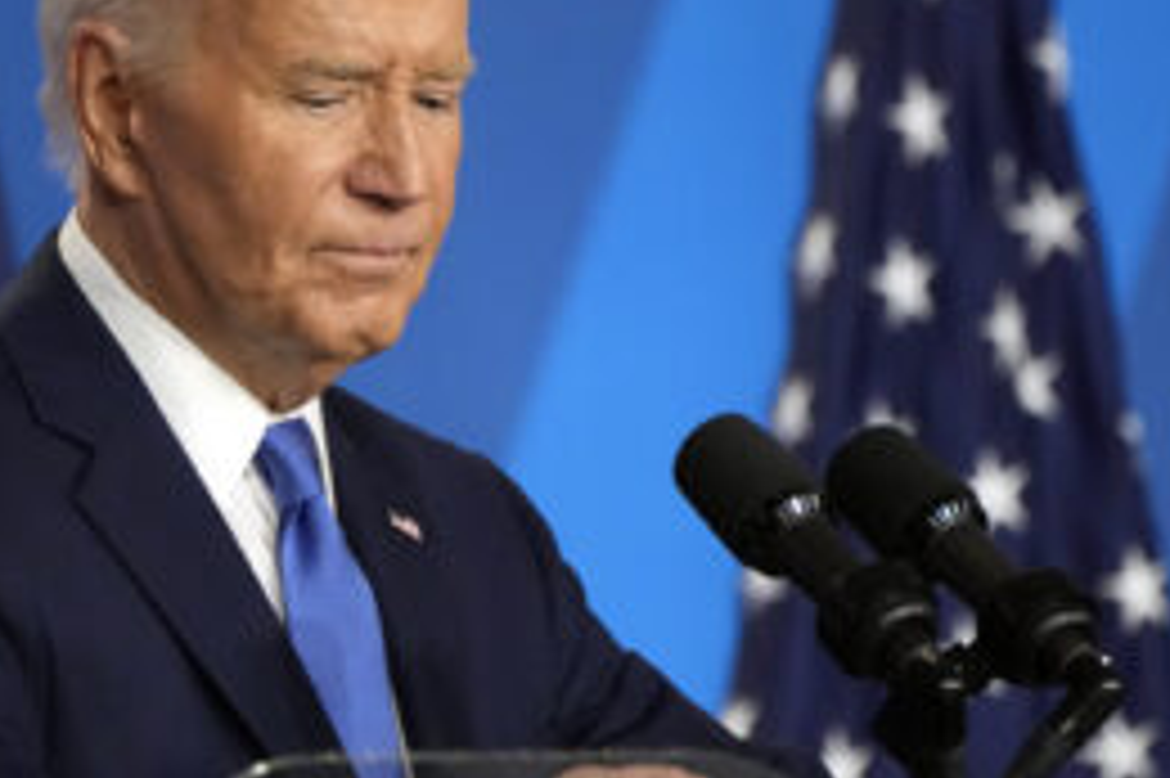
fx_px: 33745
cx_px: 459
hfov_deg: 2.0
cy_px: 378
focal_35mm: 1039
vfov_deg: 1.3
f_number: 5.6
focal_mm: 400
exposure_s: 1/250
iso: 5000
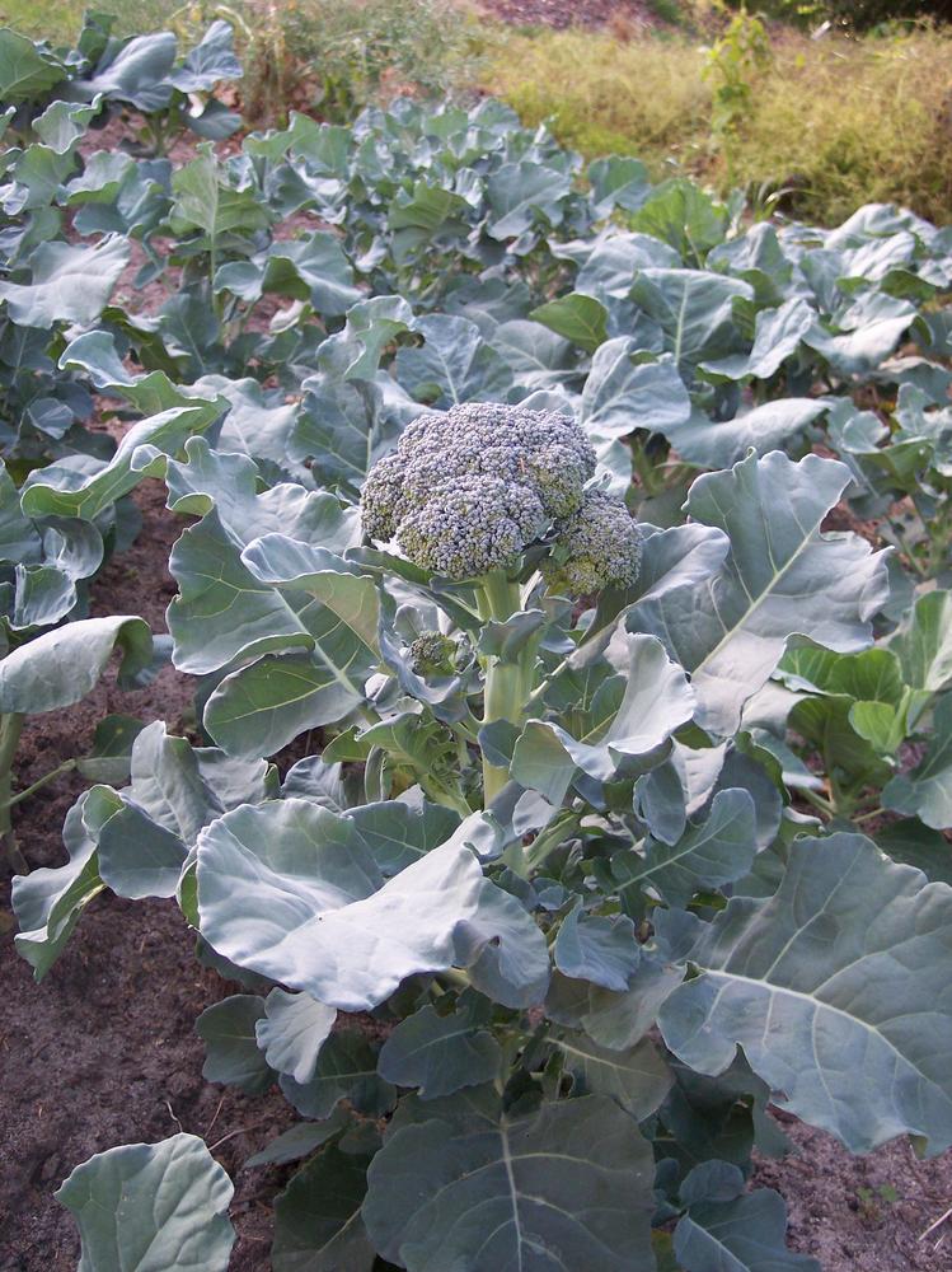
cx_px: 476
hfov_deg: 37.7
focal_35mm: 38
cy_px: 636
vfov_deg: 49.0
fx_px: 1395
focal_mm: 8
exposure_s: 1/250
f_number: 2.8
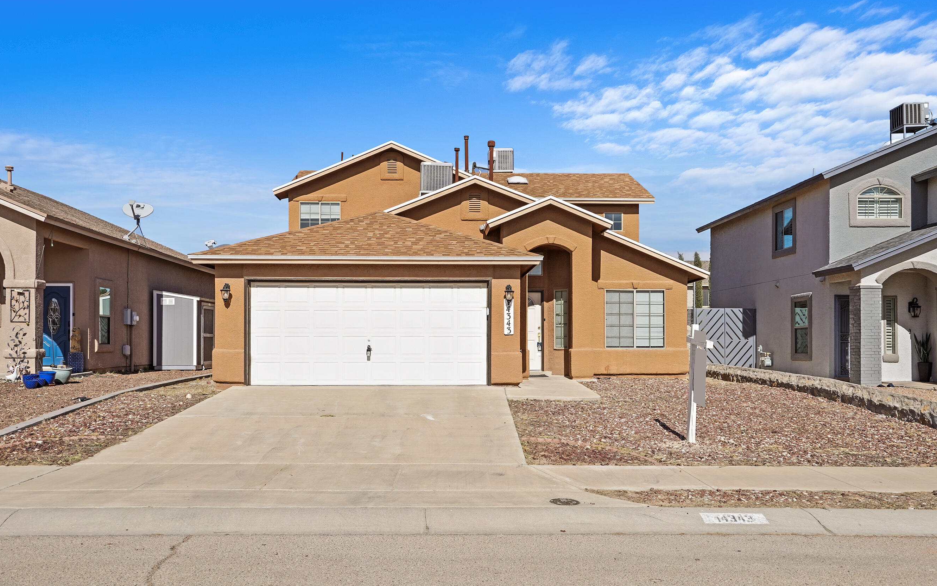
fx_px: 792
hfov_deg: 61.2
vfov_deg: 40.6
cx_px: 467
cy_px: 307
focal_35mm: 31
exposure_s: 1/125
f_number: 8
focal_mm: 30
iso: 250
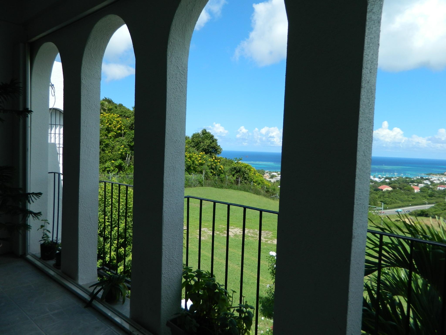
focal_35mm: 25
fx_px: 322
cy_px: 168
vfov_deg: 54.9
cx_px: 223
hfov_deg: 69.4
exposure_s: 1/160
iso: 80
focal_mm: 4.5
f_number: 8.7
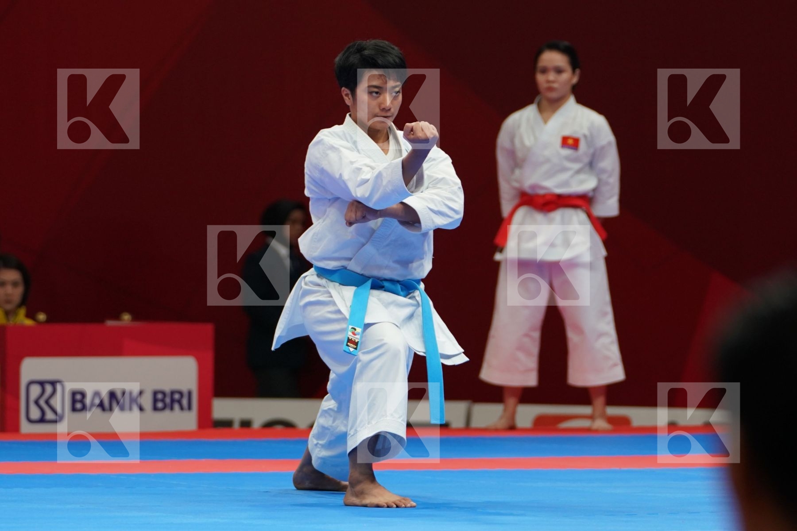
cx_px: 398
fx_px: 6641
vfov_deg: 4.6
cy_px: 266
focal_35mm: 300
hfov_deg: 6.9
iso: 1250
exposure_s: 1/500
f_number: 4
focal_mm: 200
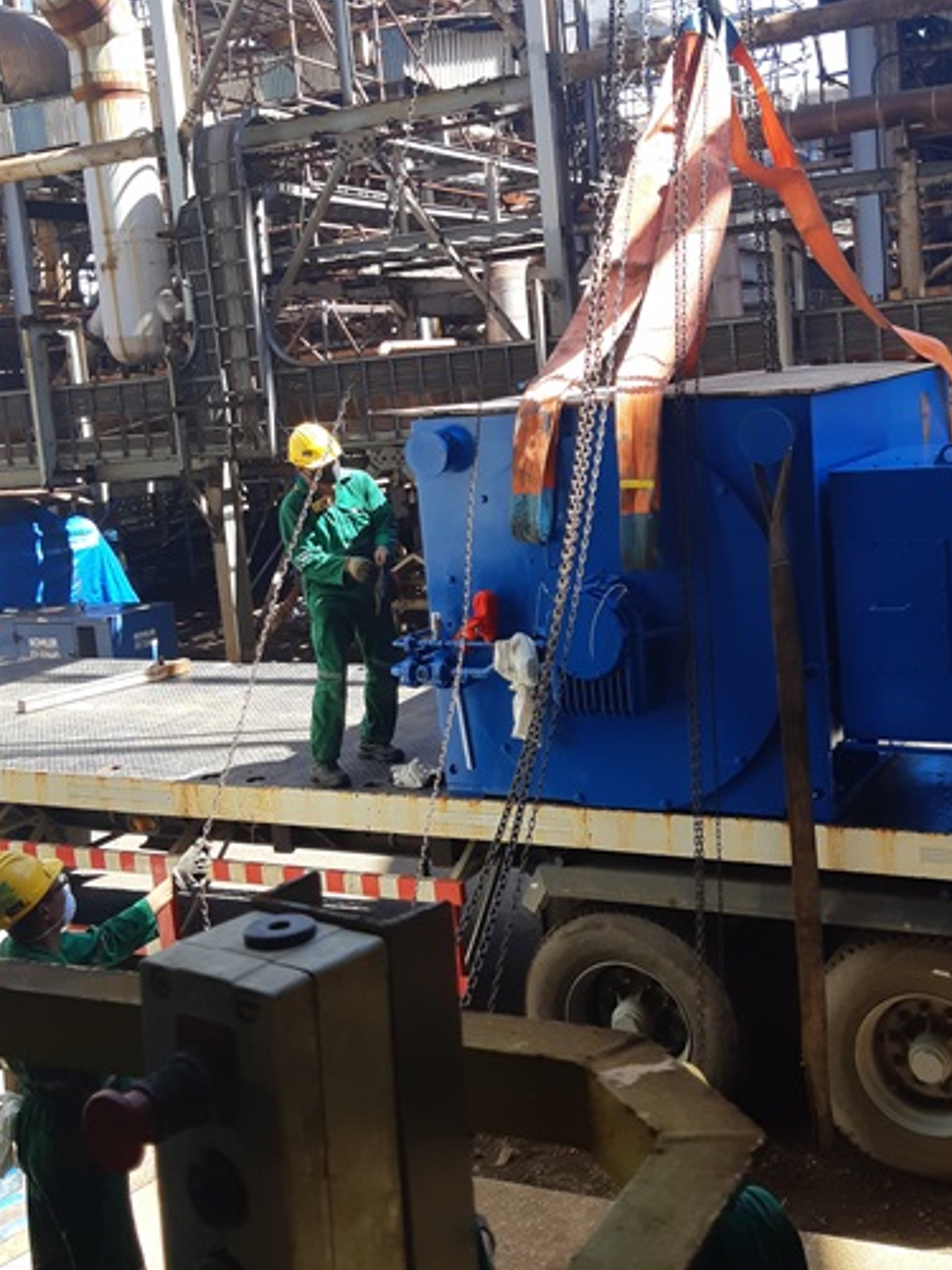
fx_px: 1430
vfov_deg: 47.8
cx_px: 571
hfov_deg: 36.7
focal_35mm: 39
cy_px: 556
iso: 40
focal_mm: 3.93
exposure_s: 1/378
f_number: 1.7
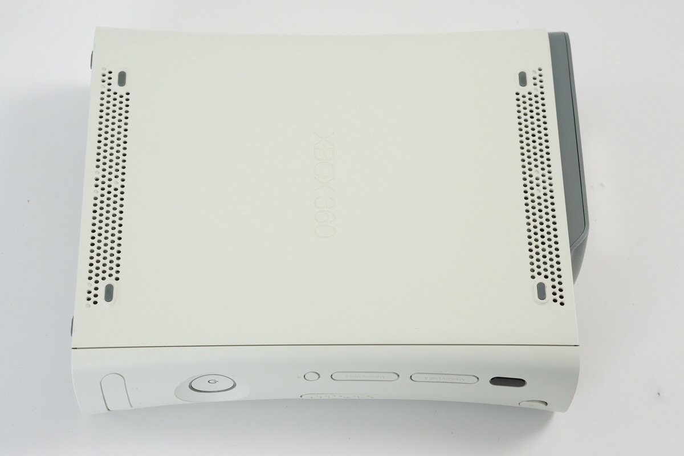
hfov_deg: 27.0
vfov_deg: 18.2
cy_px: 228
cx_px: 342
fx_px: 1425
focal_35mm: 75
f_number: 6.3
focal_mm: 50
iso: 640
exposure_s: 1/80
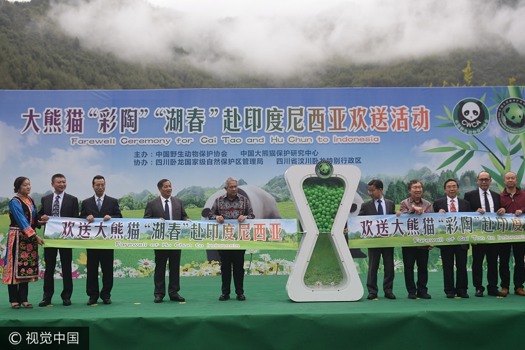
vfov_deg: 36.9
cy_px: 175
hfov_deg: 53.1
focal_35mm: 36
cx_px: 262
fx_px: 525
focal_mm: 24
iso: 250
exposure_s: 1/800
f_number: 3.2
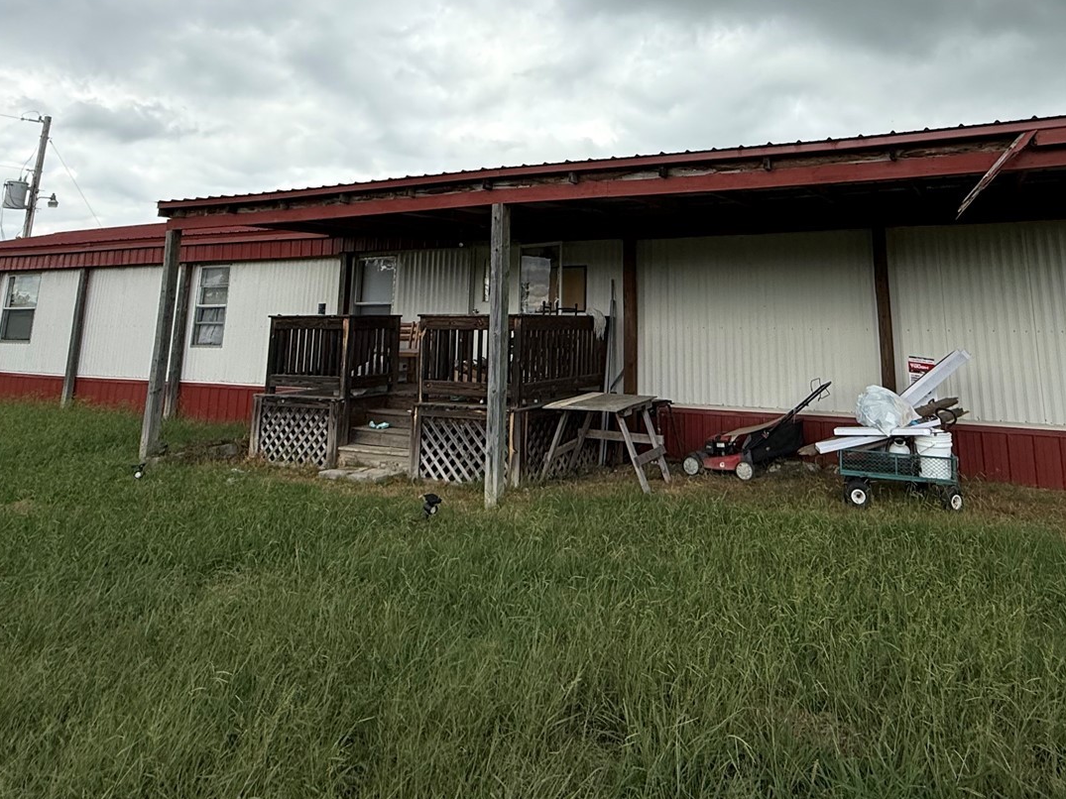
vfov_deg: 51.5
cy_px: 161
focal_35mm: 25
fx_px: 770
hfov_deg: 69.0
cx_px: 609
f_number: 2.2
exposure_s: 1/1431
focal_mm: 2.22
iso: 50
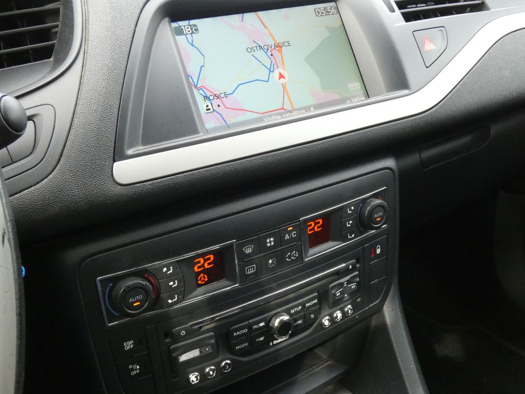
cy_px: 197
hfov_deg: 51.4
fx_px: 546
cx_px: 262
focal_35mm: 36
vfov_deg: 39.7
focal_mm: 6.5
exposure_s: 1/80
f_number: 6.3
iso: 800
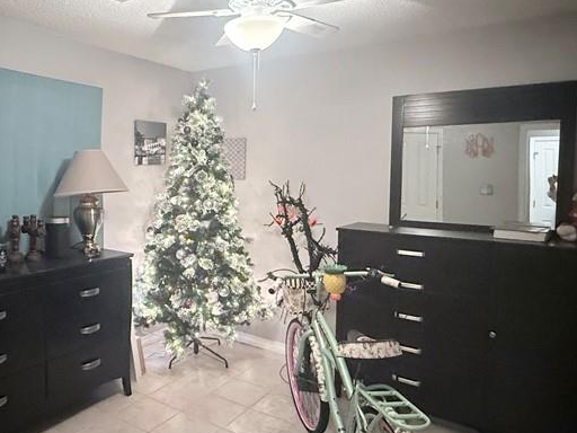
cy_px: 196
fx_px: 467
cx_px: 181
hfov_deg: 61.5
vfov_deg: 49.7
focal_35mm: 28
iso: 1000
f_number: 2.2
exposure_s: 1/40
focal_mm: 2.22
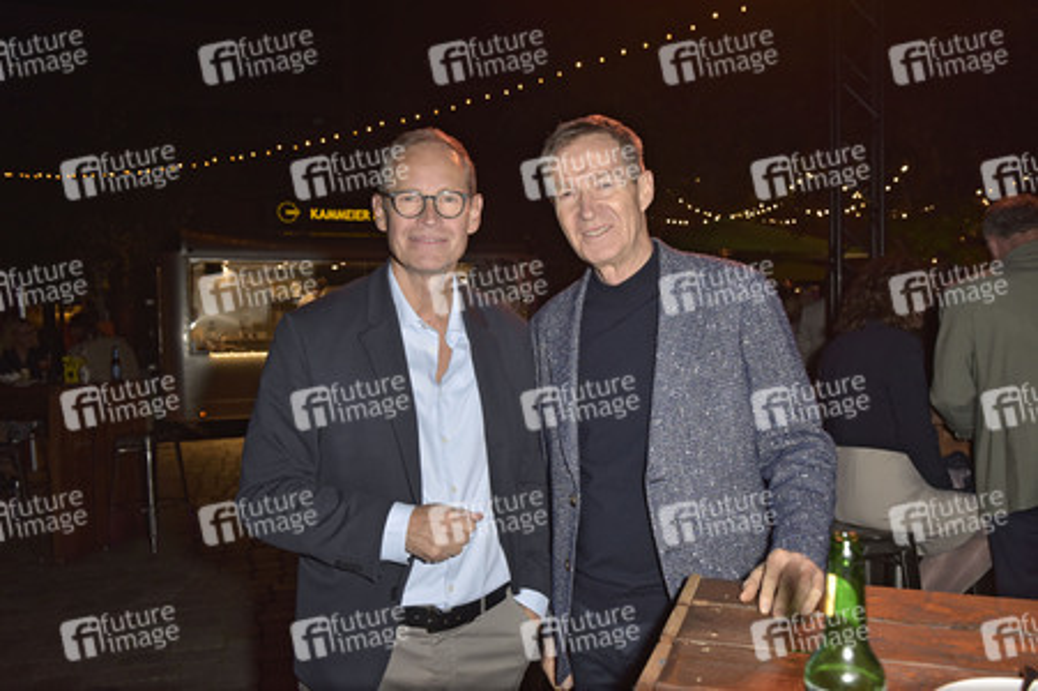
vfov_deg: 42.3
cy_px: 346
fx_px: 893
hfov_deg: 60.3
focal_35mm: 31
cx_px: 519
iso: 800
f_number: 5
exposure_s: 1/250
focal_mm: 31
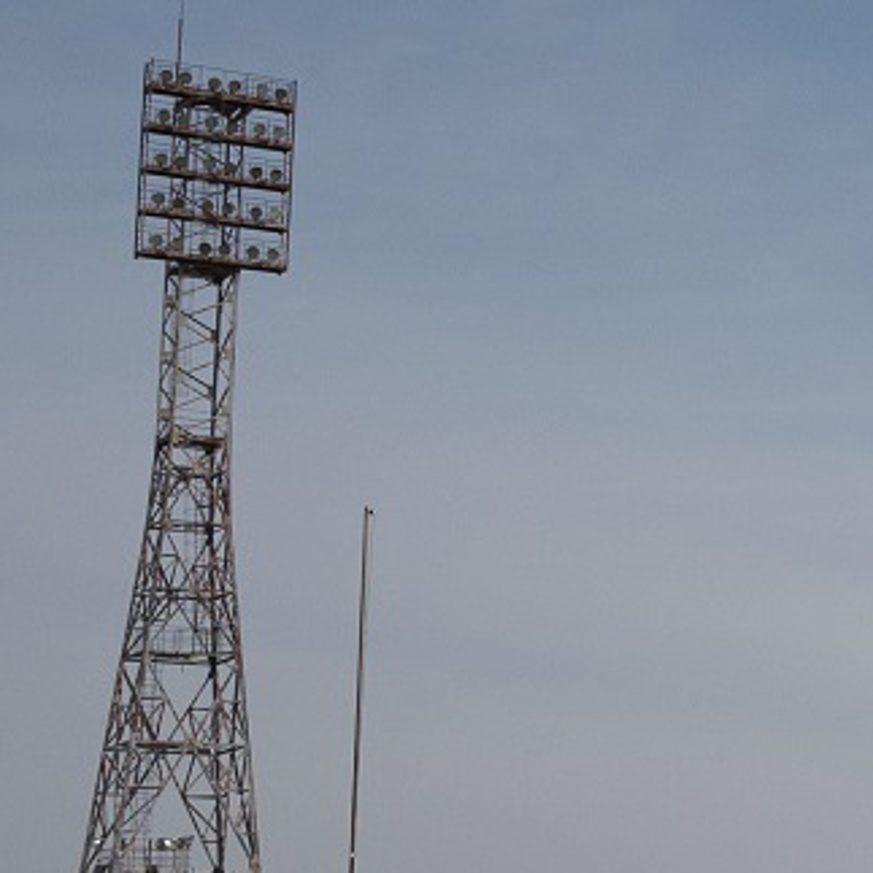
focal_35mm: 121
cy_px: 580
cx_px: 1960
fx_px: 3452
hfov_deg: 12.1
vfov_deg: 14.4
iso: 400
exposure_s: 1/8000
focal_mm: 24
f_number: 4
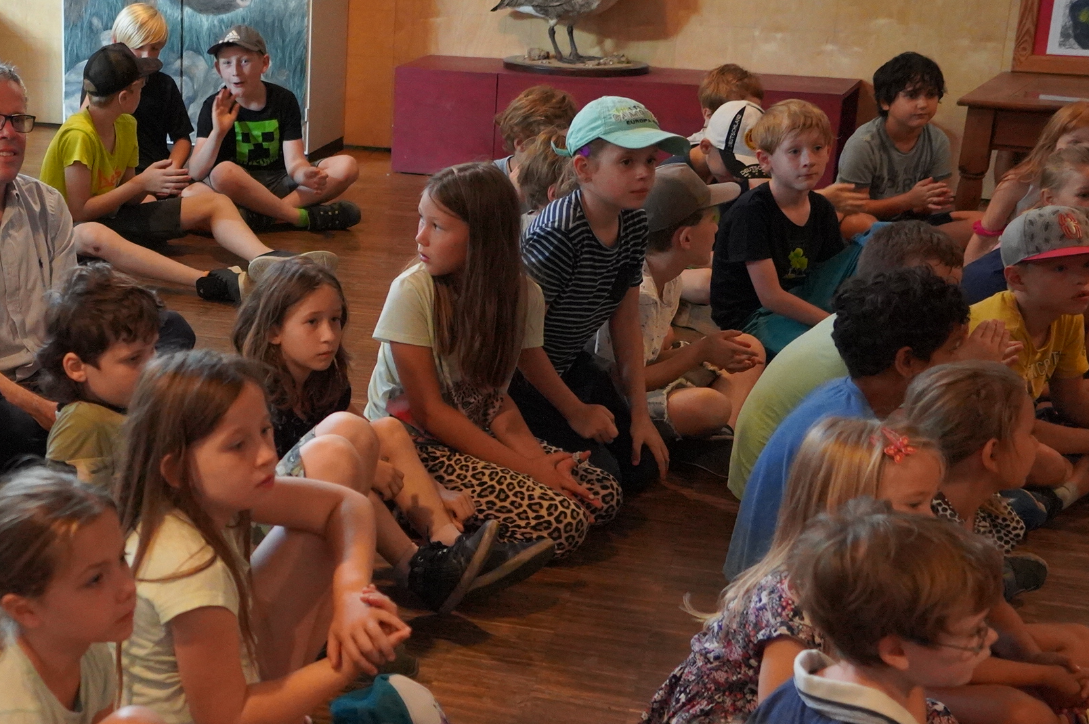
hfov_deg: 32.9
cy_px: 399
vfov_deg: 23.3
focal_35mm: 58
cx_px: 123
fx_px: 1753
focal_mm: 31
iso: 10000
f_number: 4
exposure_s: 1/160
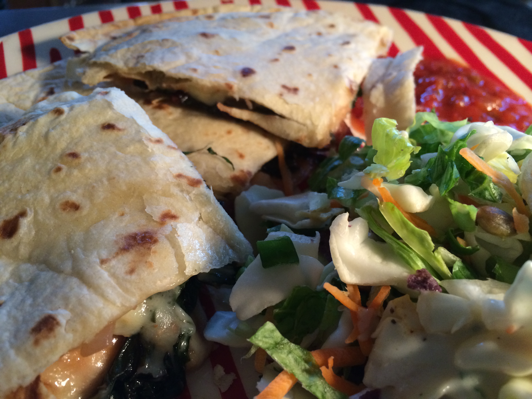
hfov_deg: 60.0
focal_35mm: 30
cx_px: 266
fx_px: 461
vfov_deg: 46.8
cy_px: 200
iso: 200
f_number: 2.2
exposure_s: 1/30
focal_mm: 4.12
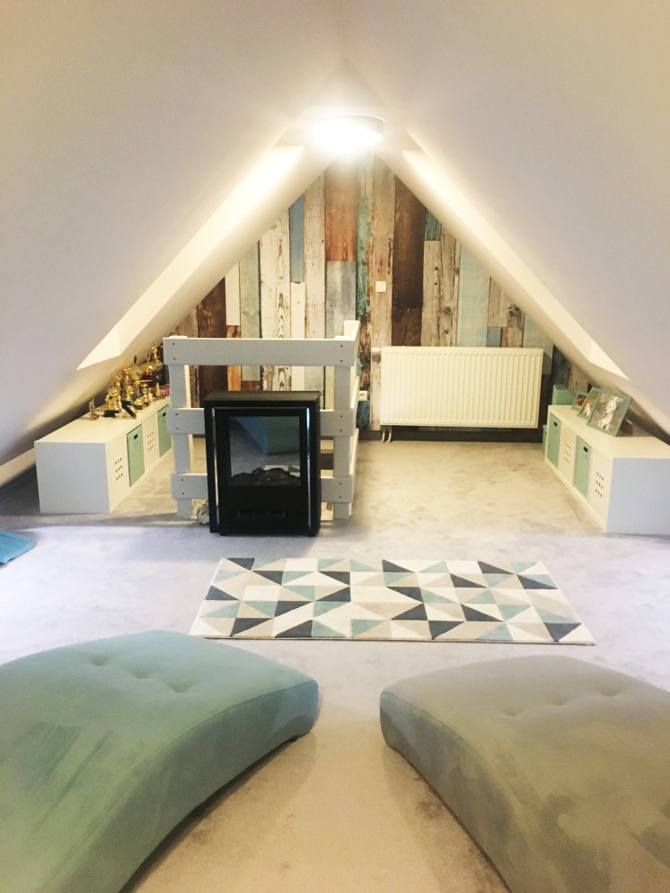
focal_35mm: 29
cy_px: 446
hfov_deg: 48.2
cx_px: 335
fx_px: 748
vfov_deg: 61.6
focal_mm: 4.15
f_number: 2.2
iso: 400
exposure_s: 1/17
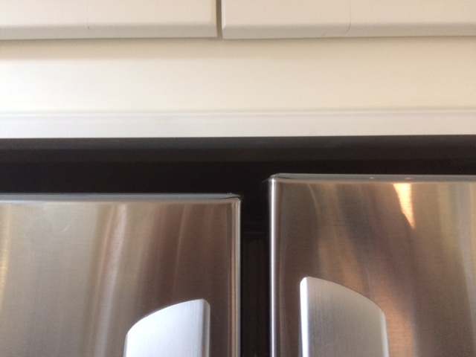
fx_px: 399
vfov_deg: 48.2
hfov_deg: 61.7
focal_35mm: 29
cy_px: 178
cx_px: 238
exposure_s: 1/15
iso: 250
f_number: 2.2
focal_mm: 4.15
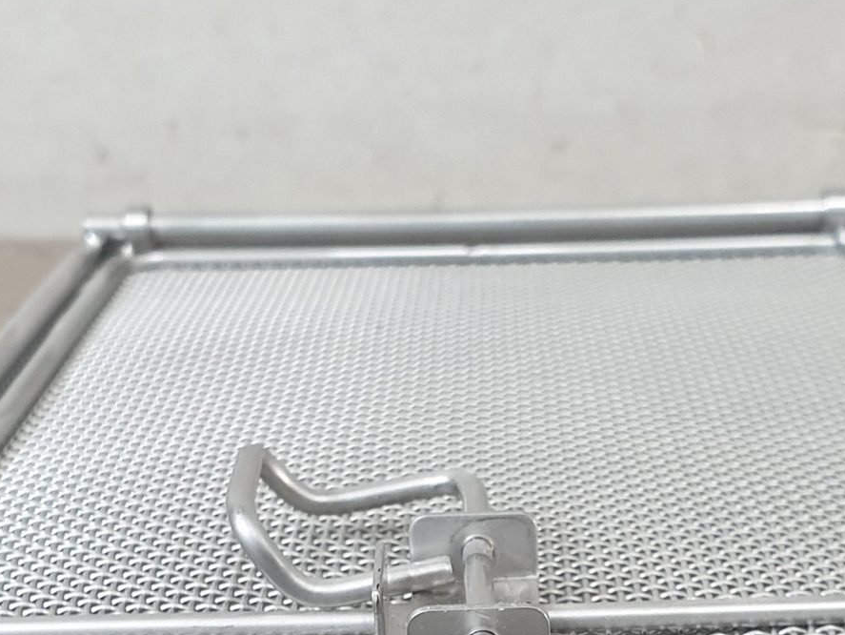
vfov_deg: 19.0
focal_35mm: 75
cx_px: 437
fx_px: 1832
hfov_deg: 26.0
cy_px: 675
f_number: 2.4
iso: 320
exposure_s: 1/33
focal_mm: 4.3
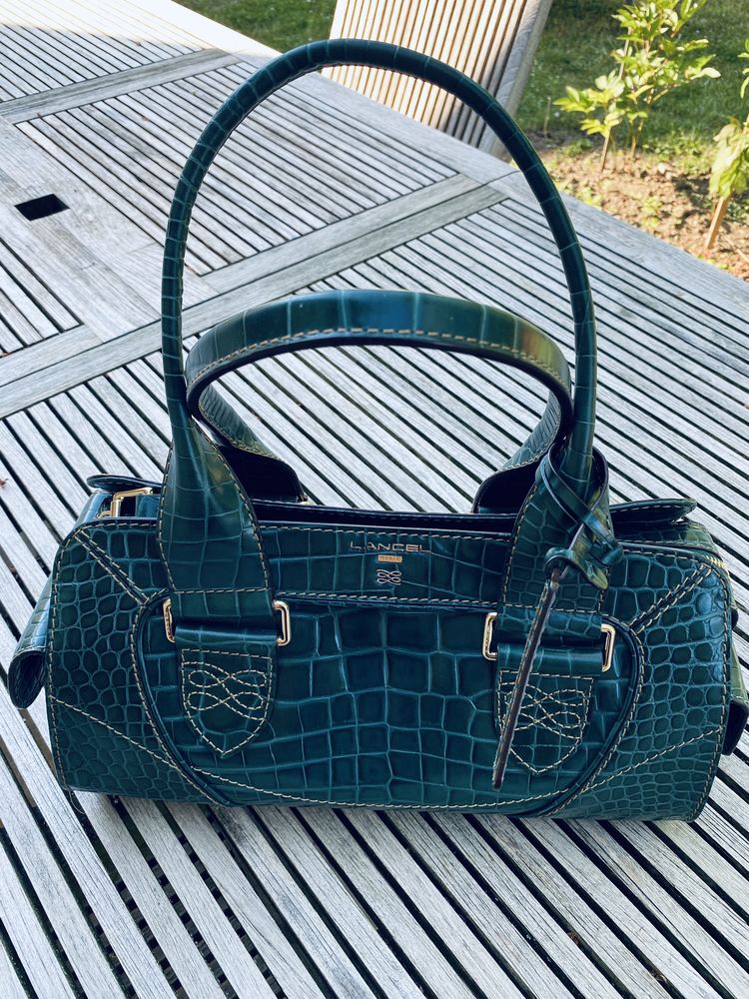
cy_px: 500
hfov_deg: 53.1
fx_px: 750
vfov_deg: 67.3
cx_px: 374
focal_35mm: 26
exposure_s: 1/211
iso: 32
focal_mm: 4.25
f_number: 1.8
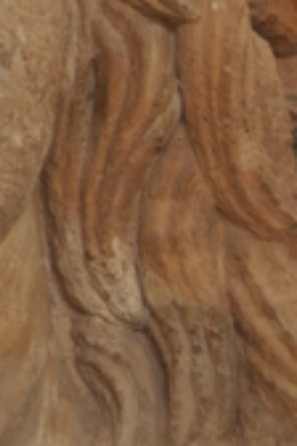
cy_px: -345
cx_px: -113
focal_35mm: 260
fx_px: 3217
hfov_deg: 5.3
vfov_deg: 7.7
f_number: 4.5
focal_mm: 44
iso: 200
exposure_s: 1/15
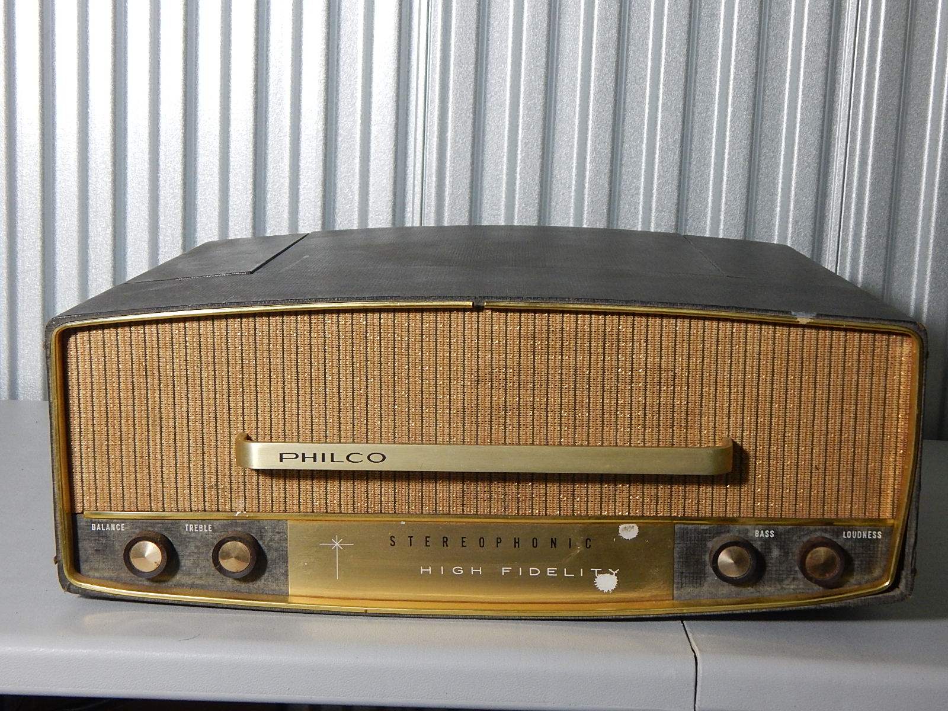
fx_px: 1479
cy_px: 356
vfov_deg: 27.0
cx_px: 474
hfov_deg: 35.5
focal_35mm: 54
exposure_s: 1/25
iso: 400
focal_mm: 9.7
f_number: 3.8
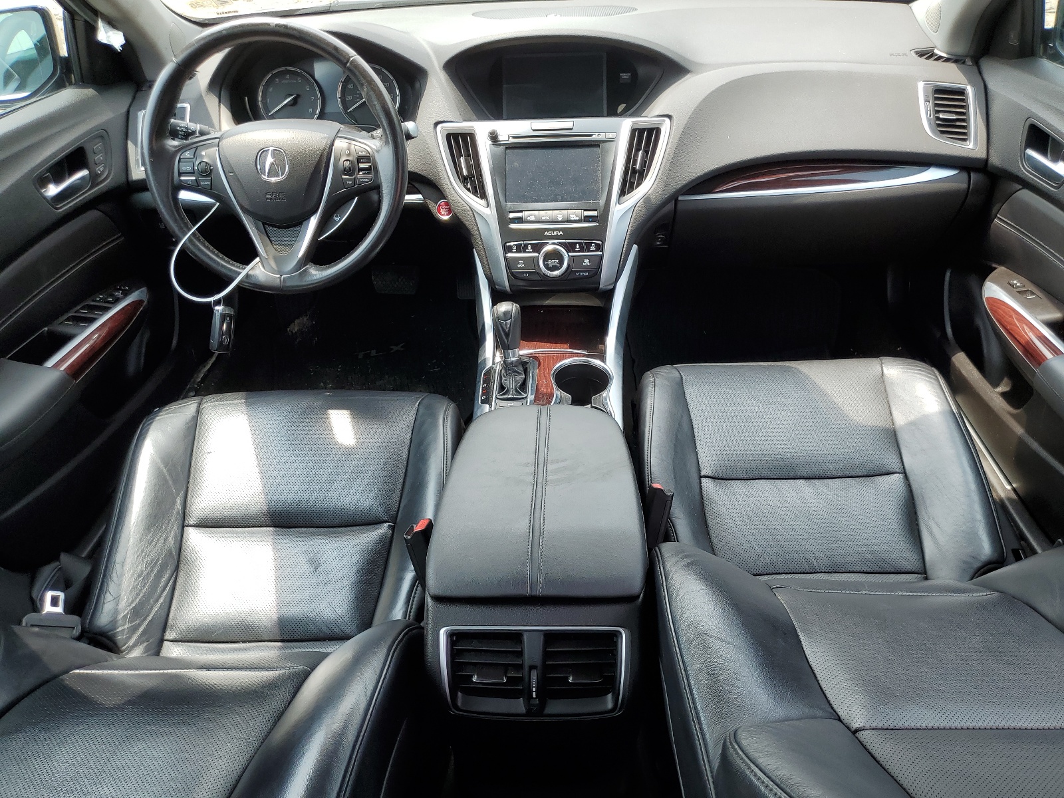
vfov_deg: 53.1
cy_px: 399
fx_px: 799
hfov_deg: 67.3
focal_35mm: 26
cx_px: 532
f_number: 1.5
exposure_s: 1/357
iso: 50
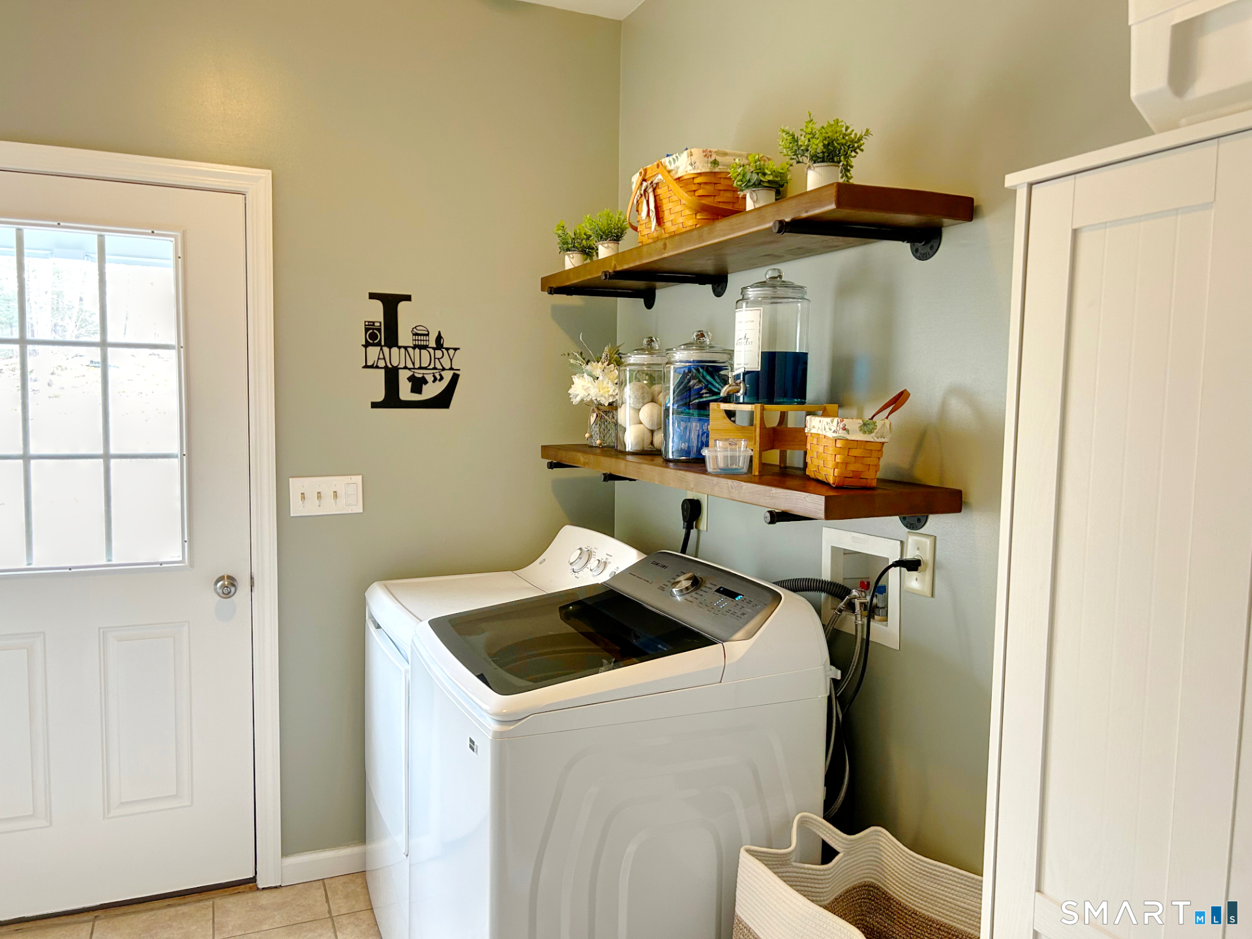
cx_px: 626
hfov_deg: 67.3
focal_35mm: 26
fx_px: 940
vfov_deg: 53.1
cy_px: 470
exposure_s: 1/60
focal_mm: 5.7
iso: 100
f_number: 1.5
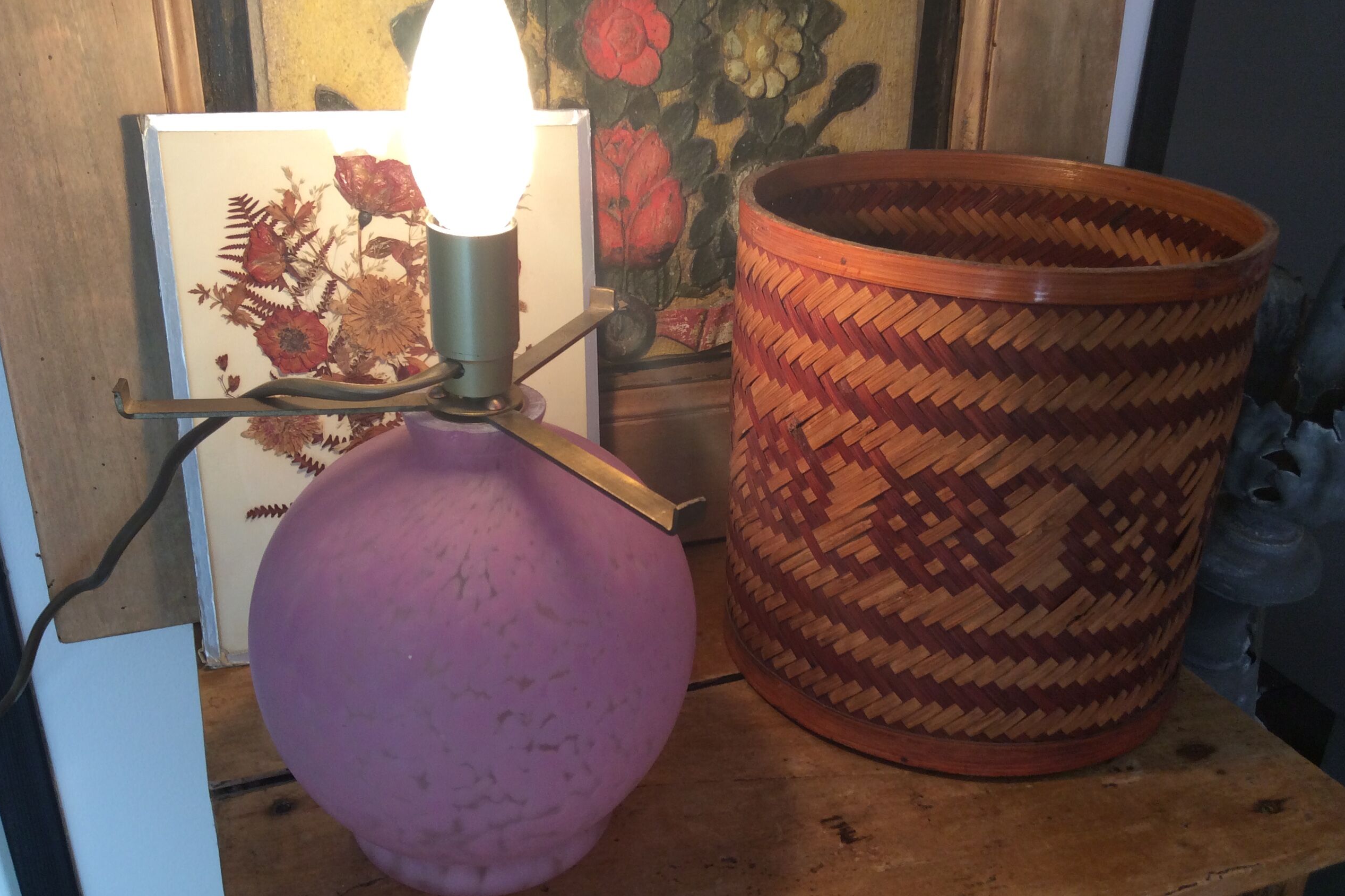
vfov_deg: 38.9
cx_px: 667
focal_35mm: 34
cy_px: 453
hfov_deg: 55.8
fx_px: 1270
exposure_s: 1/24
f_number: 2.4
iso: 40
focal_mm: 3.3
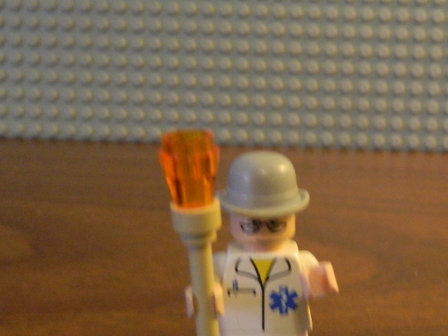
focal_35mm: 50
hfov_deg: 37.4
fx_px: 647
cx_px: 326
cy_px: 259
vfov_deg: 28.6
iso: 400
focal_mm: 4.5
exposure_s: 1/30
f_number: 3.1
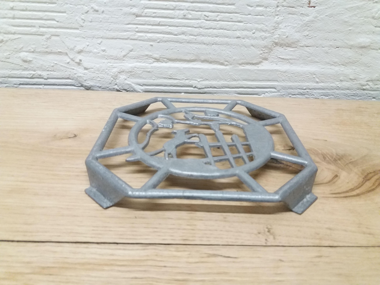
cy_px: 142
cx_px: 190
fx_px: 307
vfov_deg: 49.7
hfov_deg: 63.4
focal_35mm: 28
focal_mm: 3.7
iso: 400
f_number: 1.9
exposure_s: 1/224
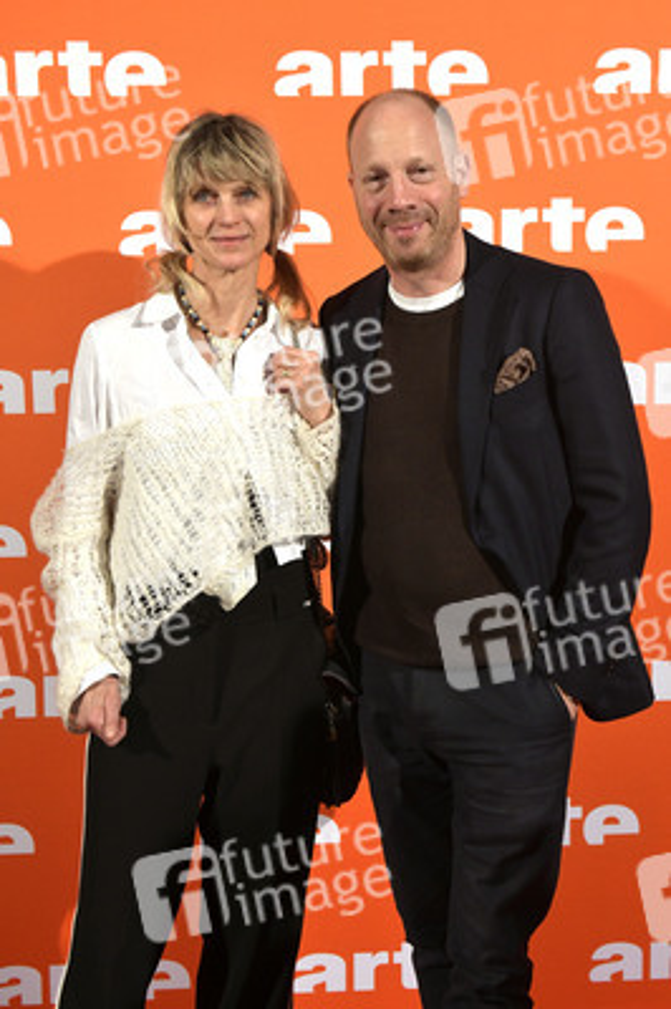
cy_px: 504
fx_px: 1232
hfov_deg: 30.5
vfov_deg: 44.5
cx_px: 336
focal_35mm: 44
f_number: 5.6
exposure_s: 1/160
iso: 2000
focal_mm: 44
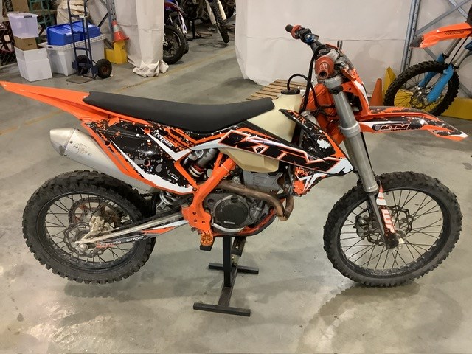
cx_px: 236
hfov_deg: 58.4
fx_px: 423
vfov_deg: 45.4
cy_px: 177
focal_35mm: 31
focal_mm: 3.3
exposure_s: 1/33
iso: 320
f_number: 2.4
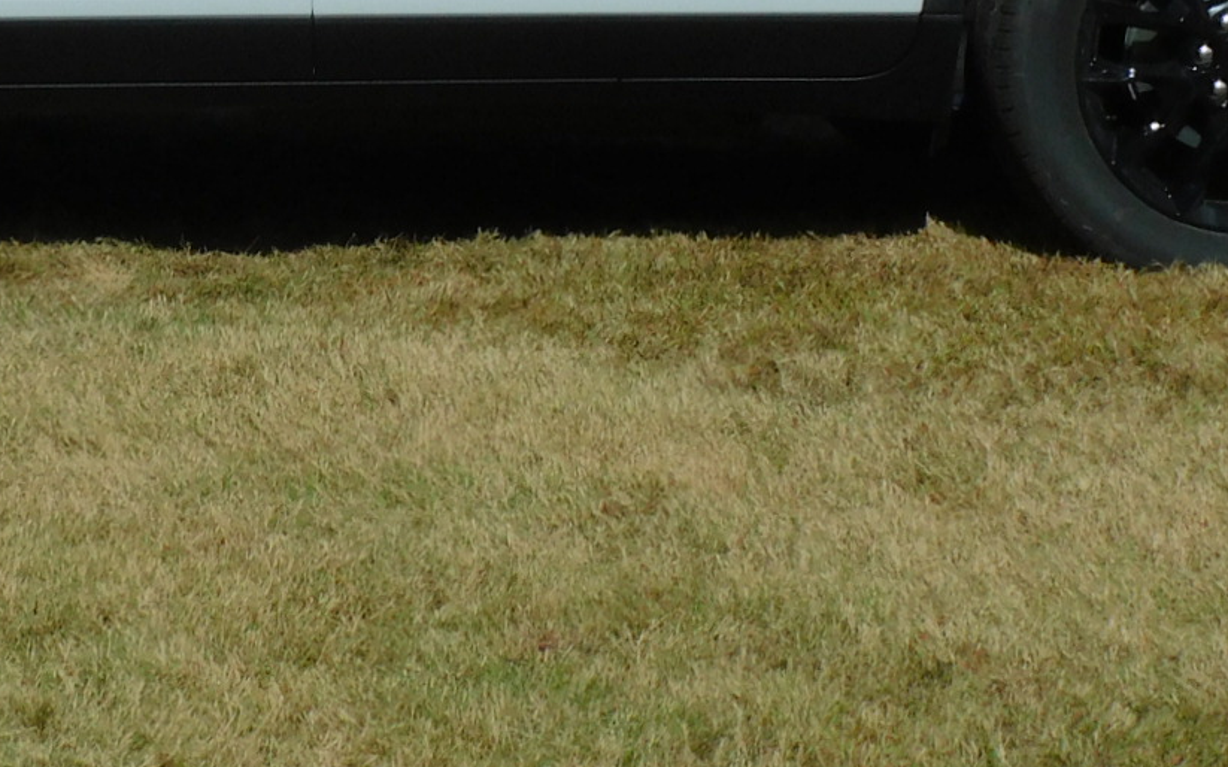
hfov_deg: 13.0
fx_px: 5387
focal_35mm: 161
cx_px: 264
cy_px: -389
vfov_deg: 8.0
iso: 125
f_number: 6.3
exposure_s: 1/1600
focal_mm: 9.9
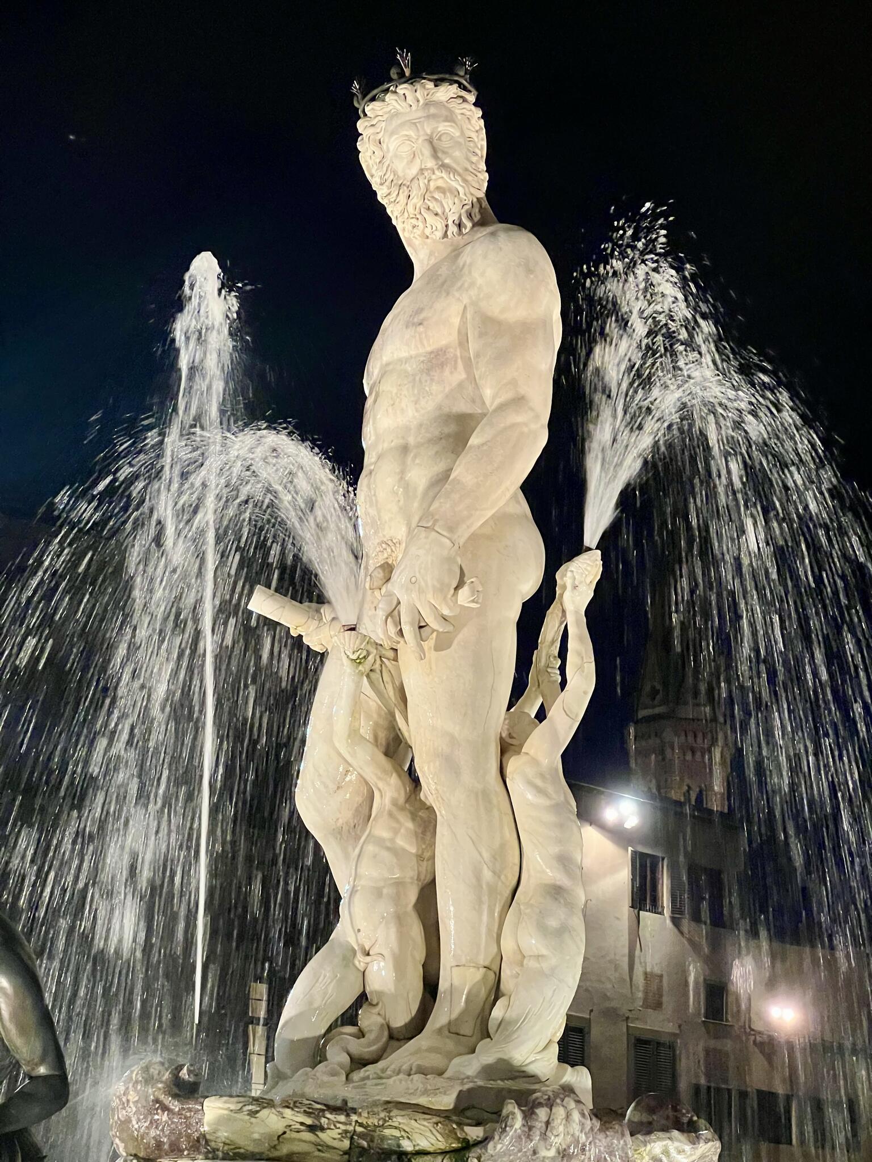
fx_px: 2586
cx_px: 436
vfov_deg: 25.3
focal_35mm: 77
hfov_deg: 19.1
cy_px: 581
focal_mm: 9
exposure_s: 1/34
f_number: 2.8
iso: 640
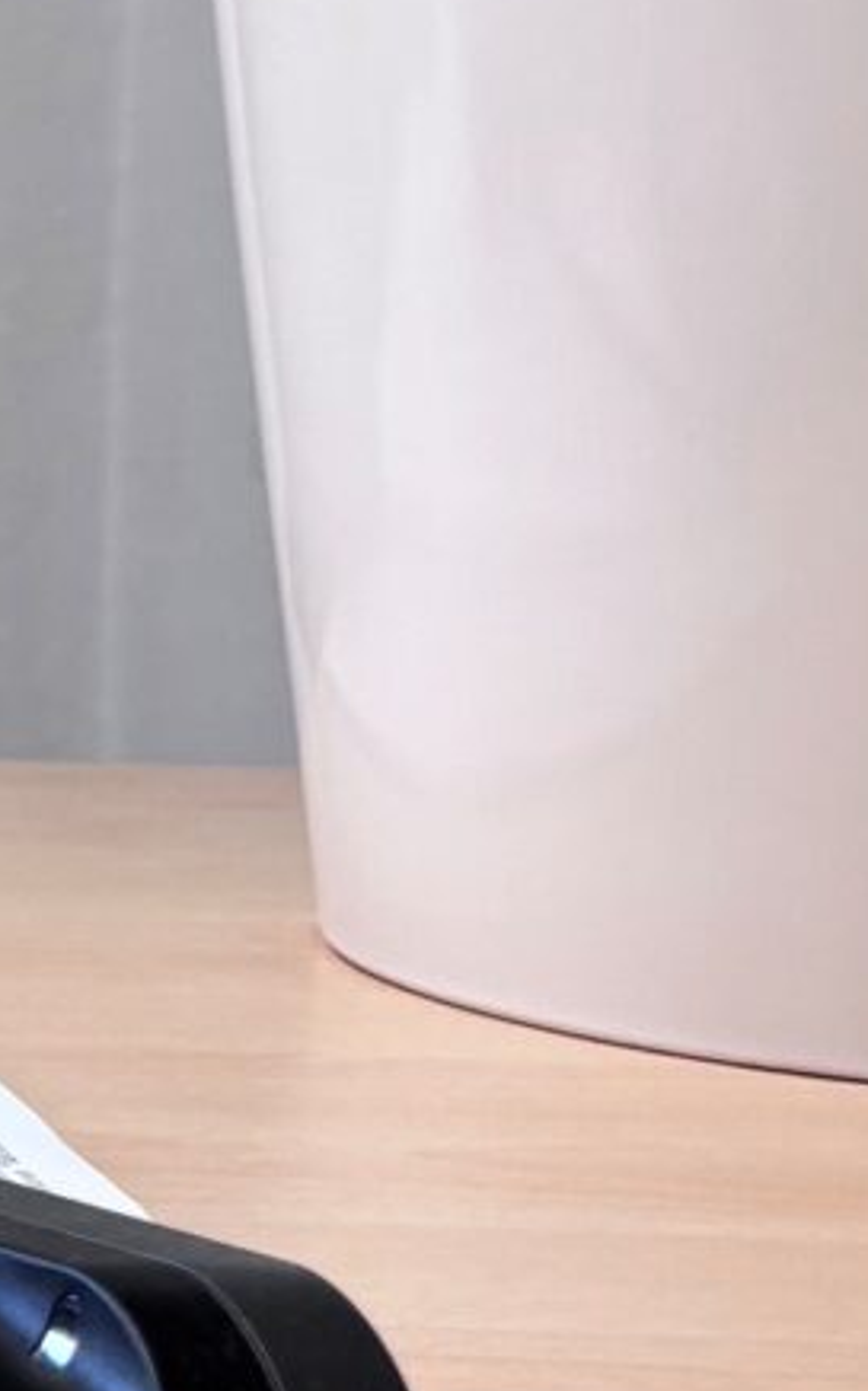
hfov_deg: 7.0
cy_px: -354
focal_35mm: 162
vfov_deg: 12.6
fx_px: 6140
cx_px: -2052
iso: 80
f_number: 1.6
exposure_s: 1/50
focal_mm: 5.96
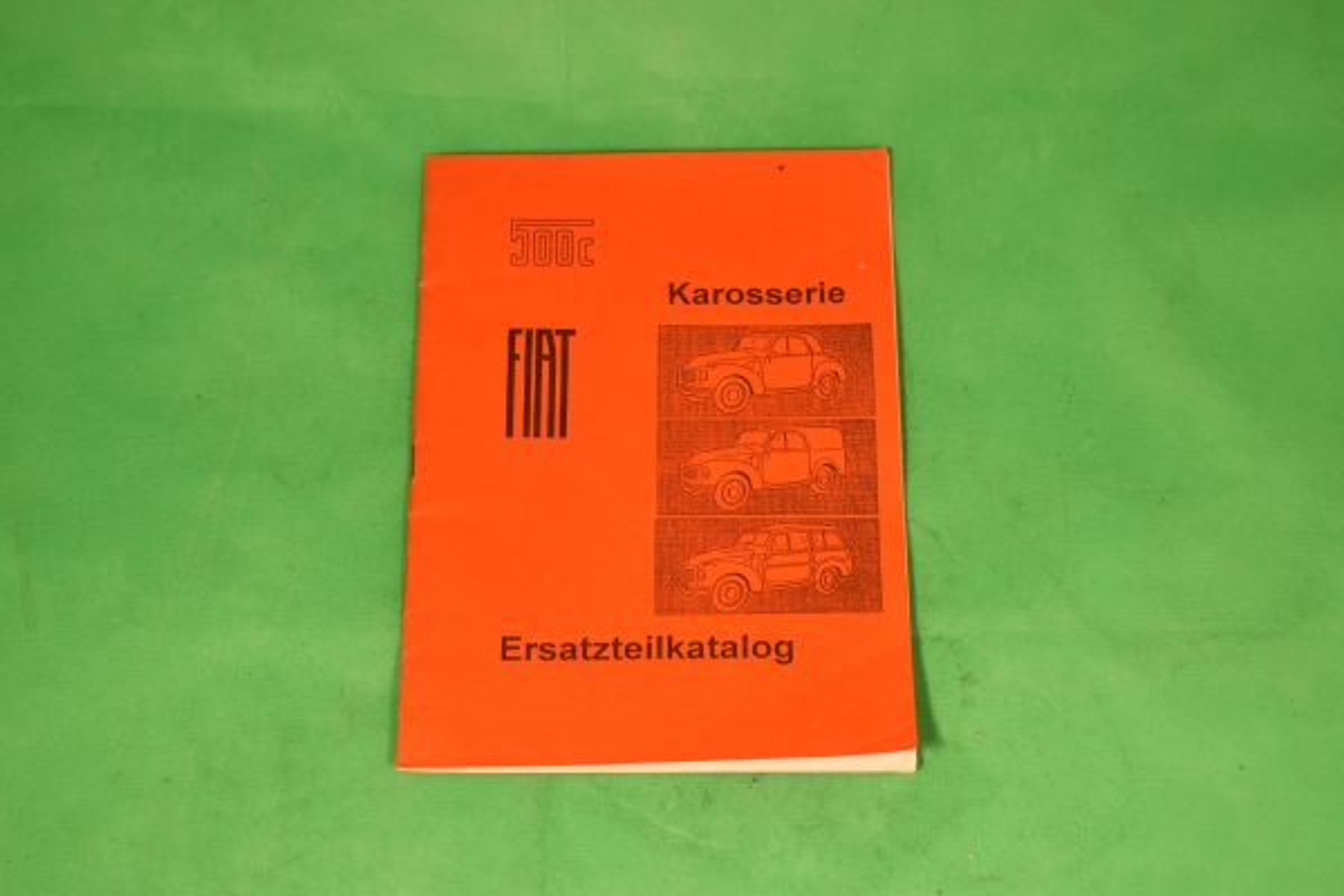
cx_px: 672
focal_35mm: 68
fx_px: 2520
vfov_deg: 20.2
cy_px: 448
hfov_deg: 29.9
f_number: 6.3
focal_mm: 45
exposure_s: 1/80
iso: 100
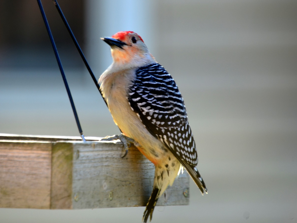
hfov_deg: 2.6
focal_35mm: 773
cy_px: 96
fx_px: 6634
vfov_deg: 1.9
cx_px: 137
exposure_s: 1/40
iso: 100
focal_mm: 400
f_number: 6.3
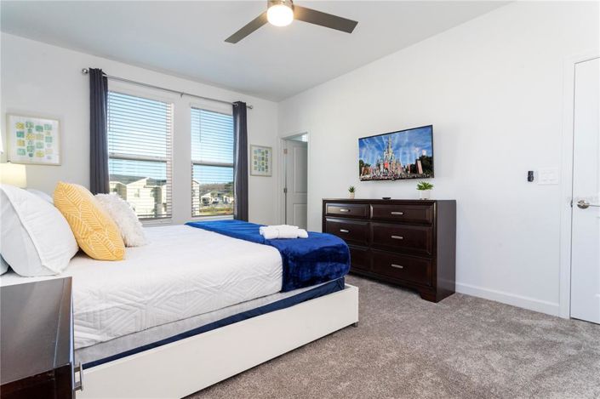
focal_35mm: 17
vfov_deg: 70.4
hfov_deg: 93.3
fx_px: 283
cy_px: 200
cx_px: 300
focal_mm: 17
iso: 1000
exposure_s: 1/125
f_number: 22
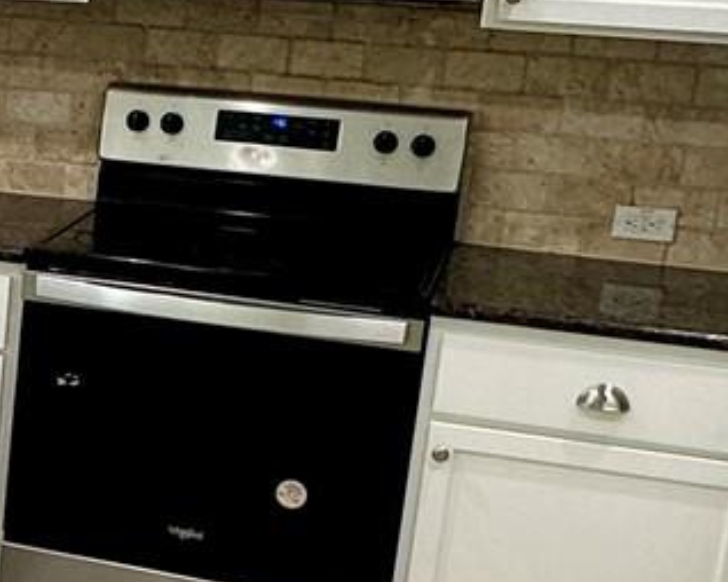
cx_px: -316
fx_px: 1895
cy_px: 387
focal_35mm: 88
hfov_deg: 19.4
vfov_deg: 17.4
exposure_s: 1/120
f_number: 2.2
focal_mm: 2.22
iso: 160
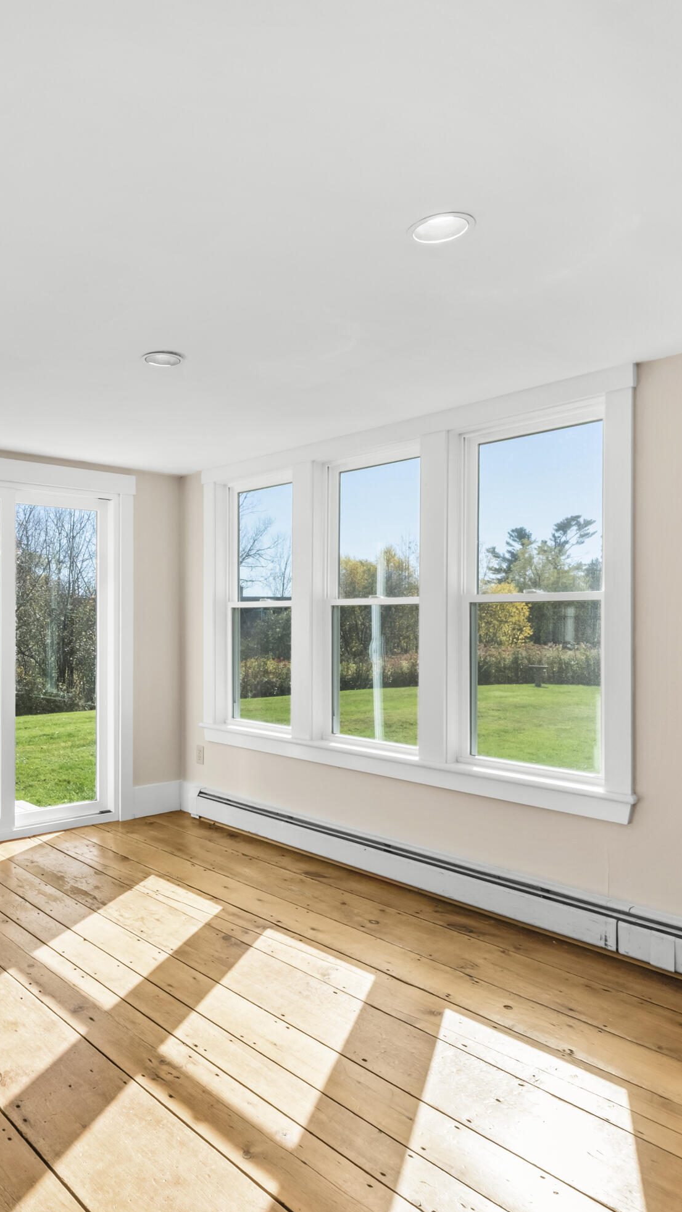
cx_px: 160
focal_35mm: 24
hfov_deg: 45.8
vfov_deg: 76.3
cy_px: 616
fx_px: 771
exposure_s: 1/40
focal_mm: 9.7
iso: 320
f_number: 8
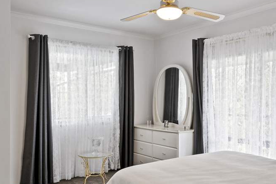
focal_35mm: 34
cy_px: 103
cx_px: 152
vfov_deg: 38.8
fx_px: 261
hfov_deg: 55.7
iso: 200
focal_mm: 14
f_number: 9
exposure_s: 1/4
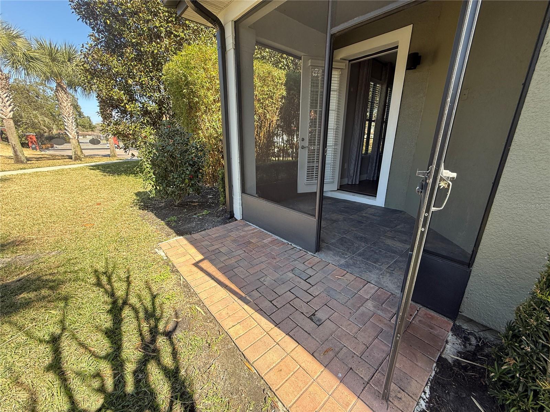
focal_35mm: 14
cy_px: 206
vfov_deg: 85.7
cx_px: 275
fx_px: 222
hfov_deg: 102.1
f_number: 2.2
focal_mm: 2.22
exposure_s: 1/198
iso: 64
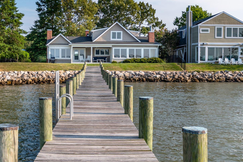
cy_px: 61
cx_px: 87
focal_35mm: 50
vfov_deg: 26.9
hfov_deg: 39.3
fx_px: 337
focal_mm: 24
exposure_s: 1/500
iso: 250
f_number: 8
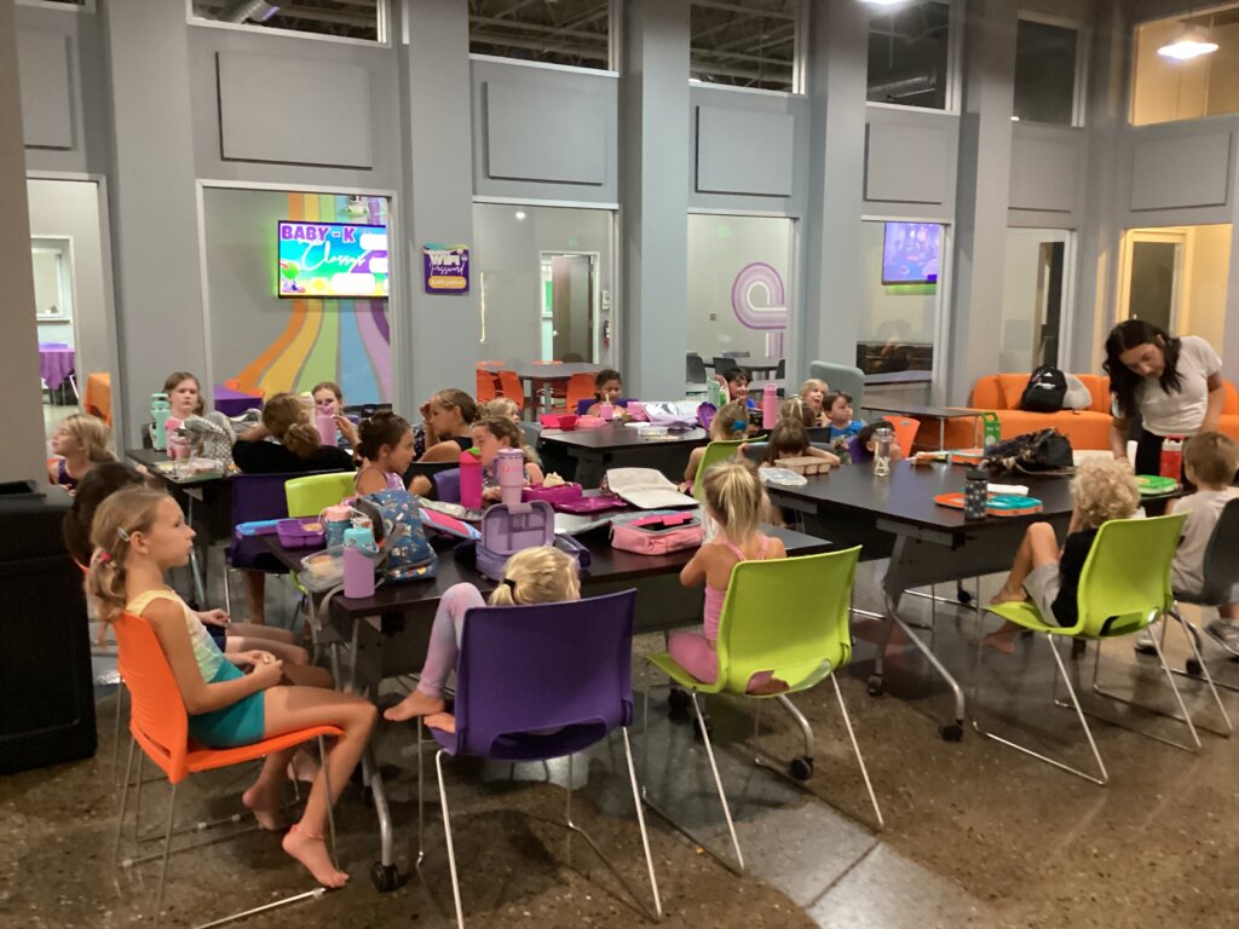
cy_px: 464
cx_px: 620
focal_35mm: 31
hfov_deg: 58.4
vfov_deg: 45.4
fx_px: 1110
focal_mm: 3.3
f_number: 2.4
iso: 500
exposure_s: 1/30
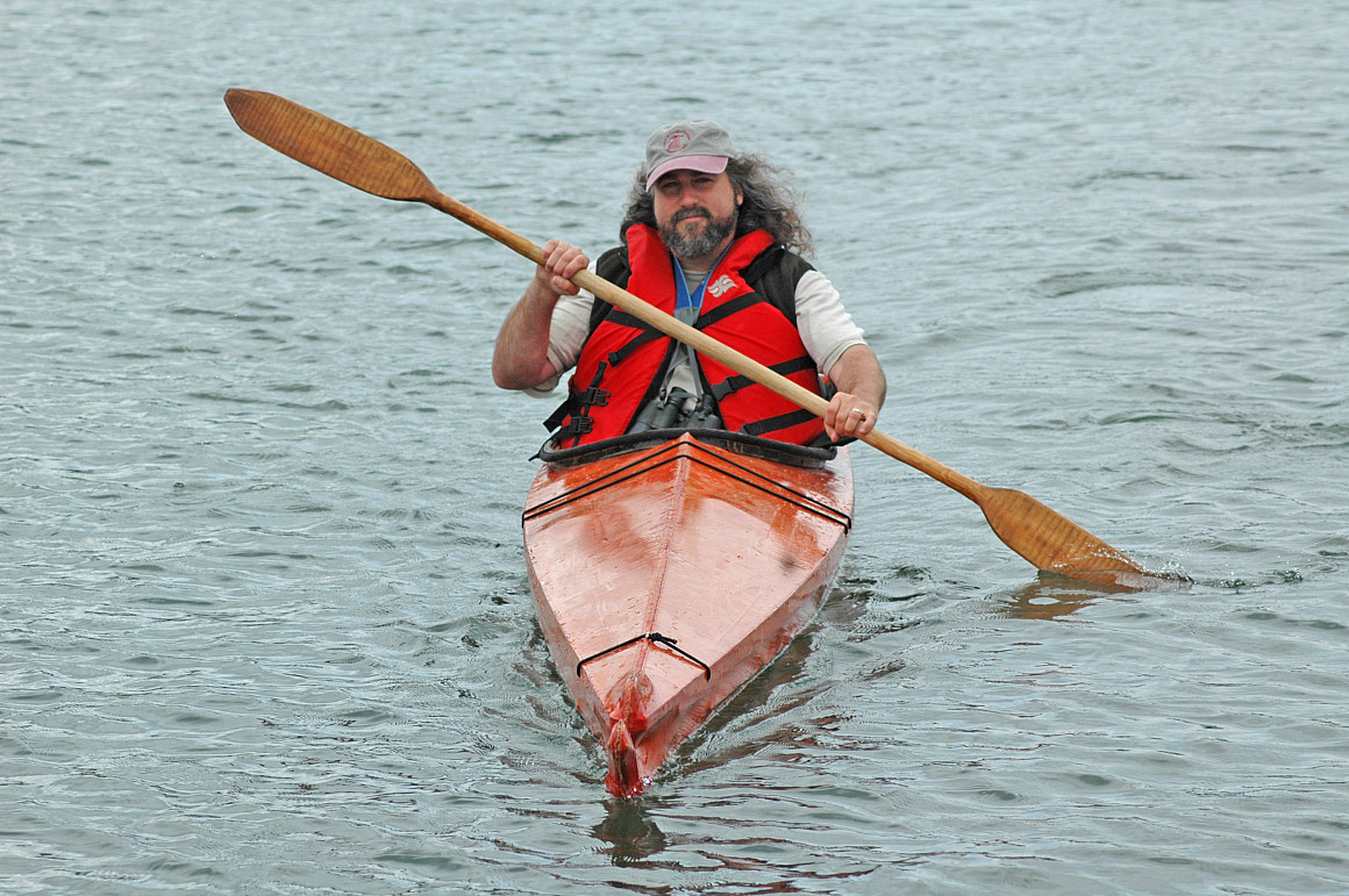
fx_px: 6289
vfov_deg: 8.2
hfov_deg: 12.2
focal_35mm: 168
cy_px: 448
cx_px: 674
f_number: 6.3
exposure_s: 1/640
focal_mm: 112
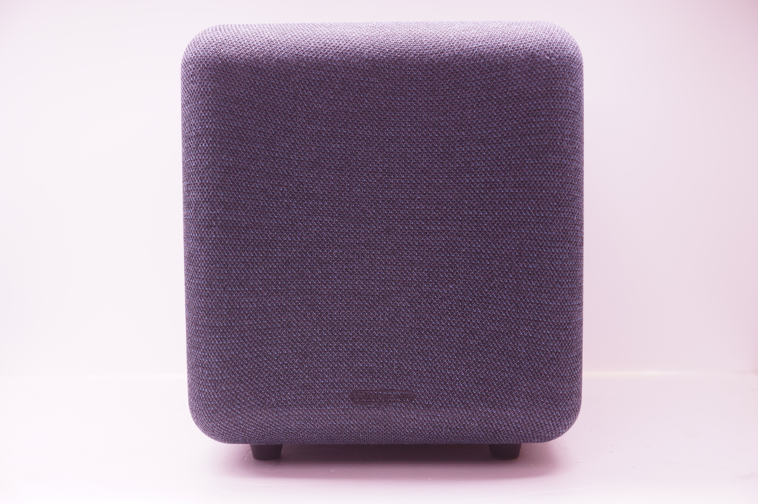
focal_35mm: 52
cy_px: 252
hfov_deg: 37.9
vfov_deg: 25.7
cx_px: 379
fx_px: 1104
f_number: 4
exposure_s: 1/60
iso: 200
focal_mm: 35
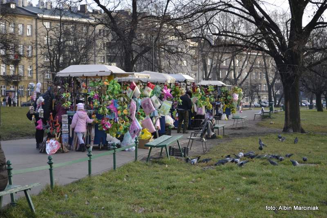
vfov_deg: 16.6
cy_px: 109
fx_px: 750
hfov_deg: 24.6
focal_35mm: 82
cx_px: 164
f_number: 5.6
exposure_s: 1/500
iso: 900
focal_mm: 55
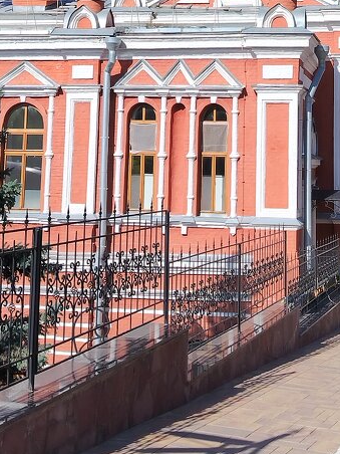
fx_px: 904
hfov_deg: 21.3
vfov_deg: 27.4
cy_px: 71
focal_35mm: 69
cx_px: 218
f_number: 1.75
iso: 100
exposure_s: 1/1507
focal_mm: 5.25
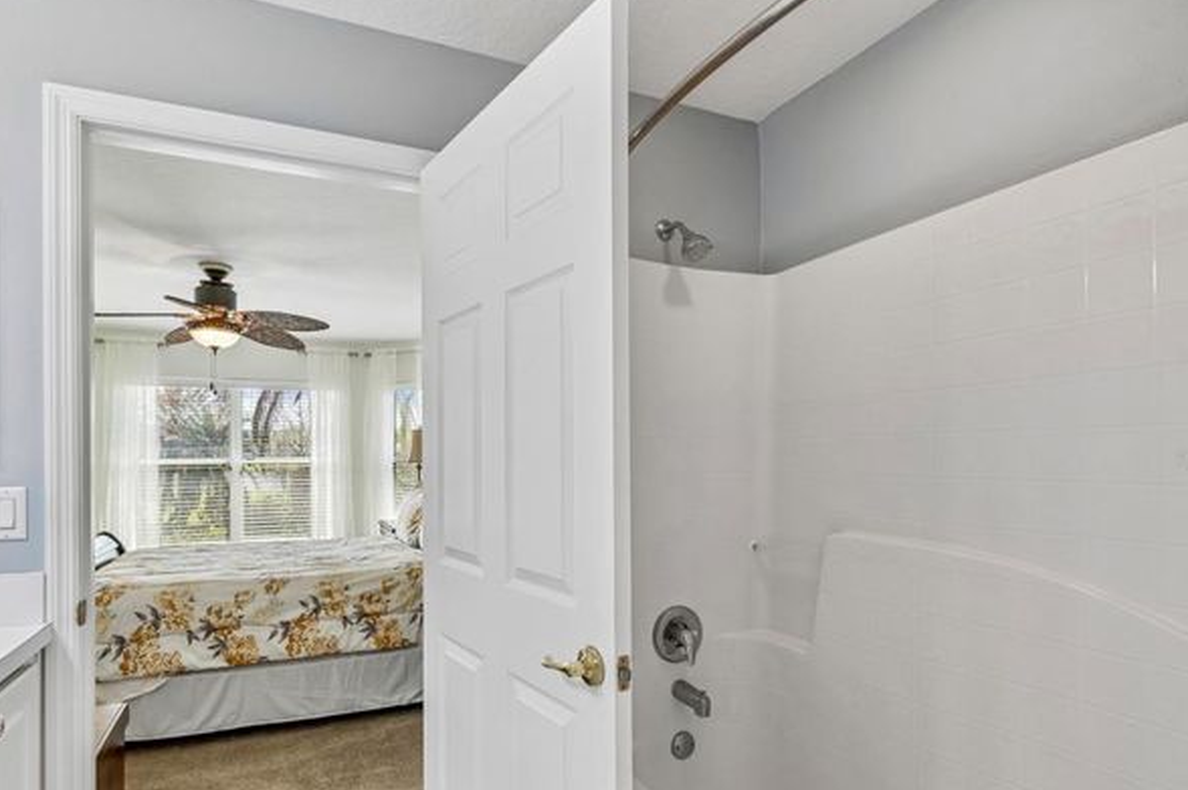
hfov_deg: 89.8
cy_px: 460
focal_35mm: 18
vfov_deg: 66.9
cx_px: 542
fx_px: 593
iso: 100
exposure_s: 1/30
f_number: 7.1
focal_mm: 10
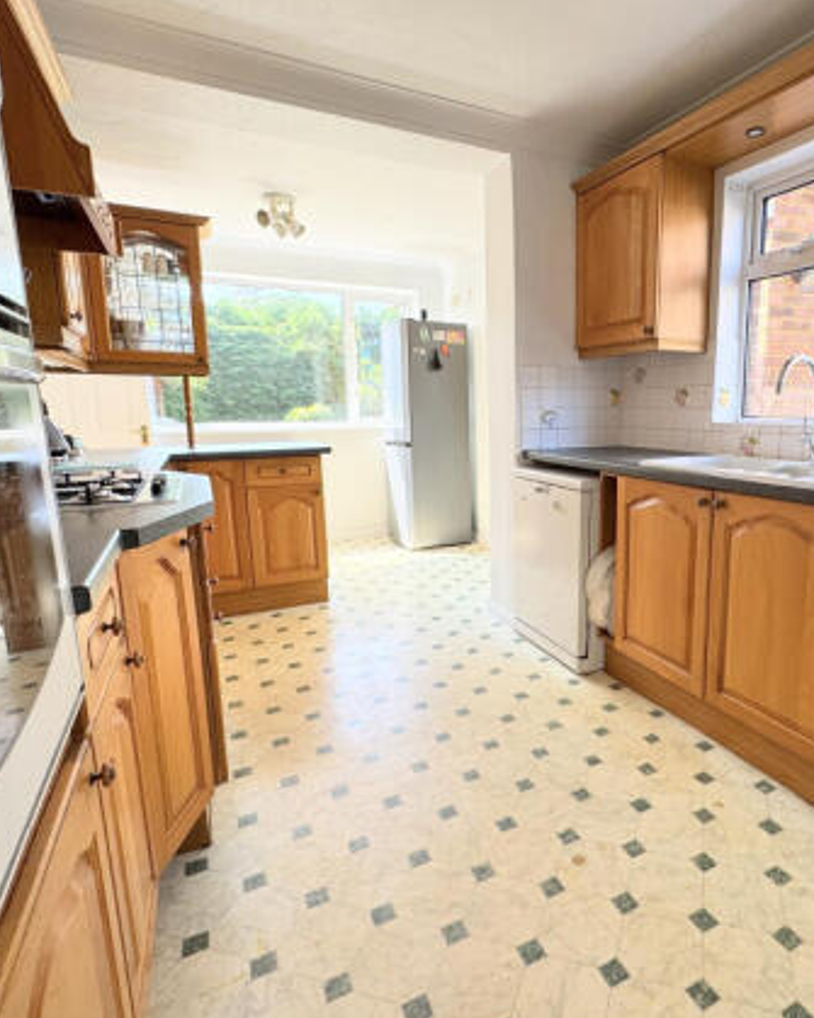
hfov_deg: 69.0
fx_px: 572
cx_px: 538
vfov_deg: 83.3
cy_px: 507
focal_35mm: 19
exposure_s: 1/106
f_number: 2.2
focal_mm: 2.22
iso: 40
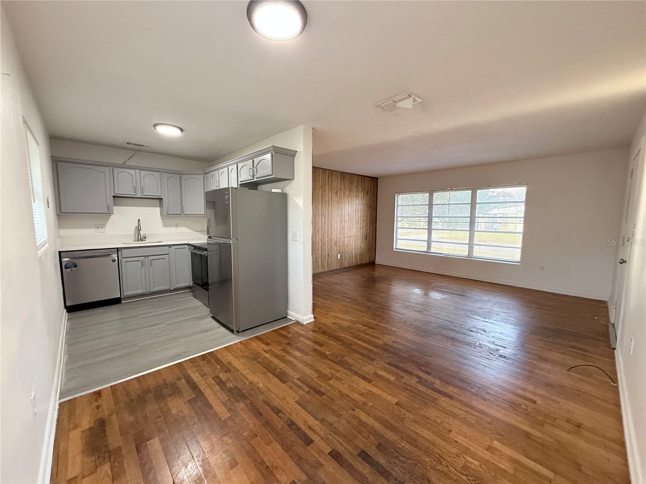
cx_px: 323
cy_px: 242
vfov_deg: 85.7
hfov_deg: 102.1
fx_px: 261
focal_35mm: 14
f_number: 2.2
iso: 640
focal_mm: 2.22
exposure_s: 1/120
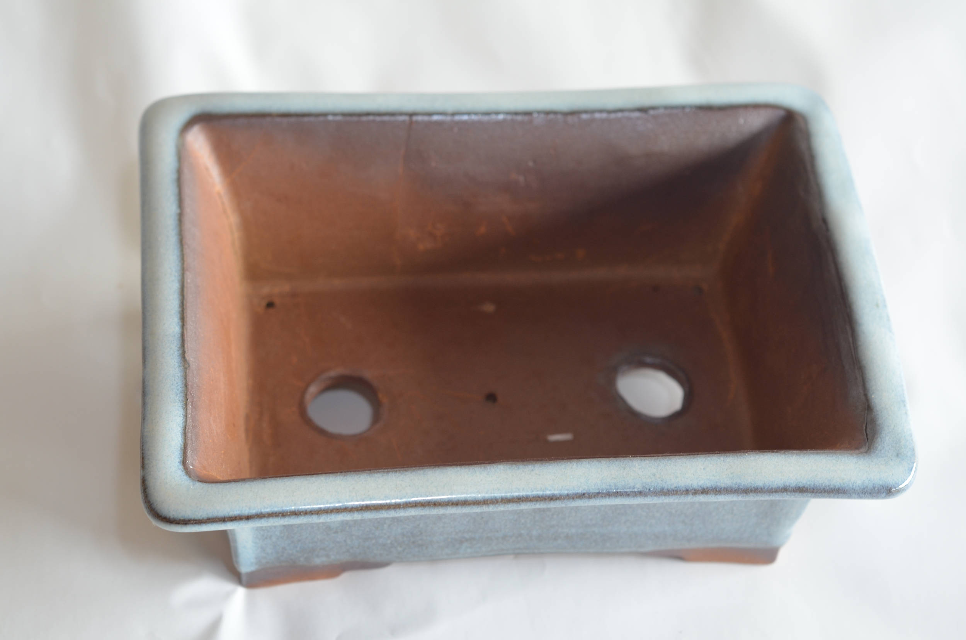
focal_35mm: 75
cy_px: 320
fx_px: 2008
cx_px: 483
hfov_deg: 27.0
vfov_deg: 18.1
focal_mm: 50
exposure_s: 1/60
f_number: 4
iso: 400
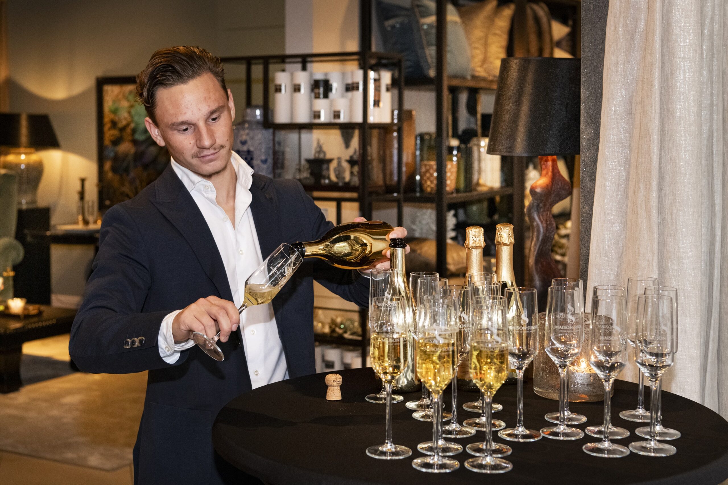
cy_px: 242
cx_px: 364
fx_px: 1132
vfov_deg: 24.2
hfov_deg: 35.6
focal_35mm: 56
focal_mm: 56
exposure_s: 1/125
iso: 3200
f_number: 5.6
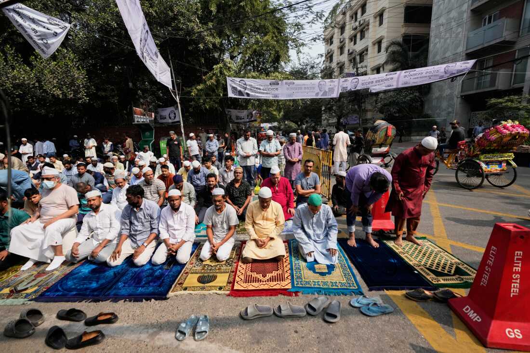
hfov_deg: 96.7
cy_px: 176
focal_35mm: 16
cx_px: 265
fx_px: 236
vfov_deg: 73.7
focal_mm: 16
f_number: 5.6
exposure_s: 1/3200
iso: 1000
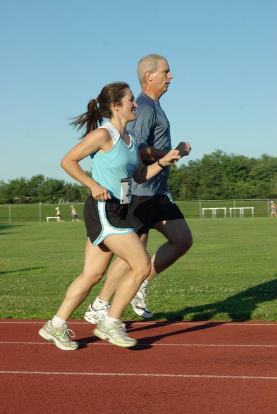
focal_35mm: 80
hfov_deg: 17.2
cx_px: 138
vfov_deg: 25.5
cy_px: 207
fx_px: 917
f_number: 8
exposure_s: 1/350
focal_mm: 53
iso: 200
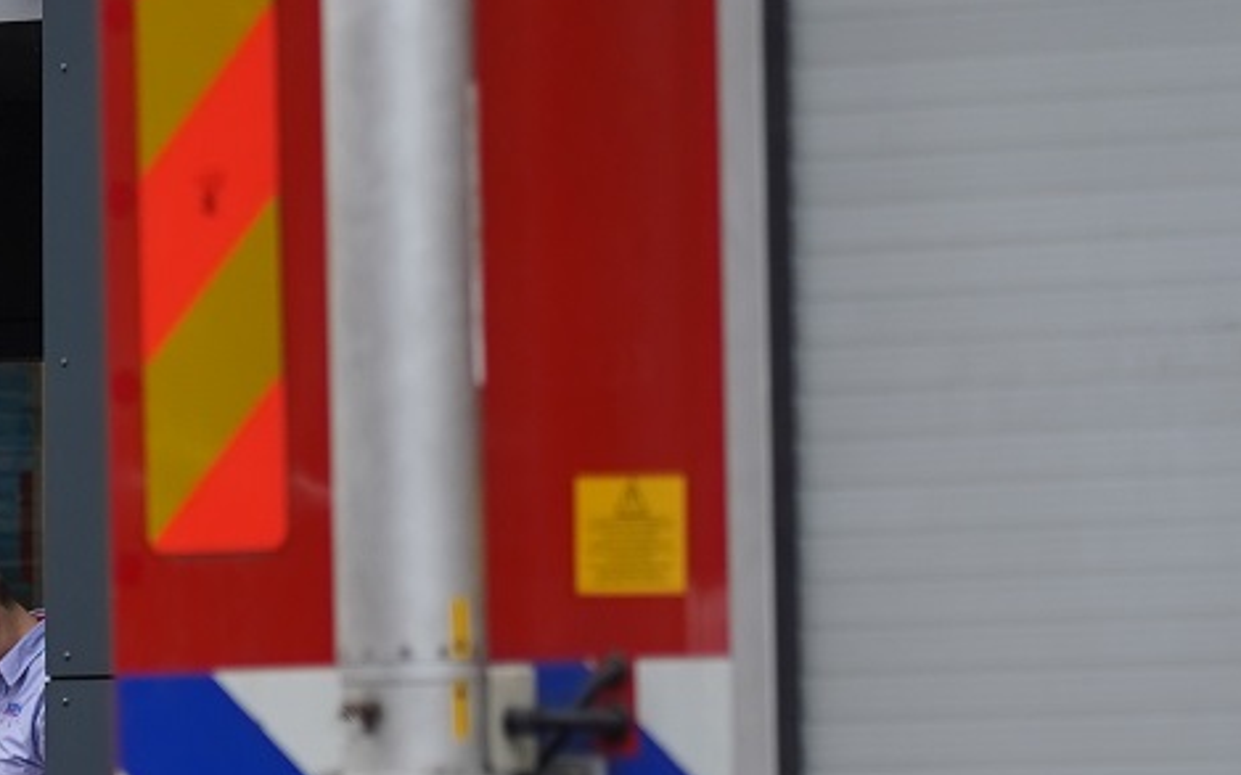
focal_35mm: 438
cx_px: -992
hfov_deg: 4.7
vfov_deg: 3.0
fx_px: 14812
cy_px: 1000
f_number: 4
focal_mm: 105
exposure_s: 1/160
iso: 250
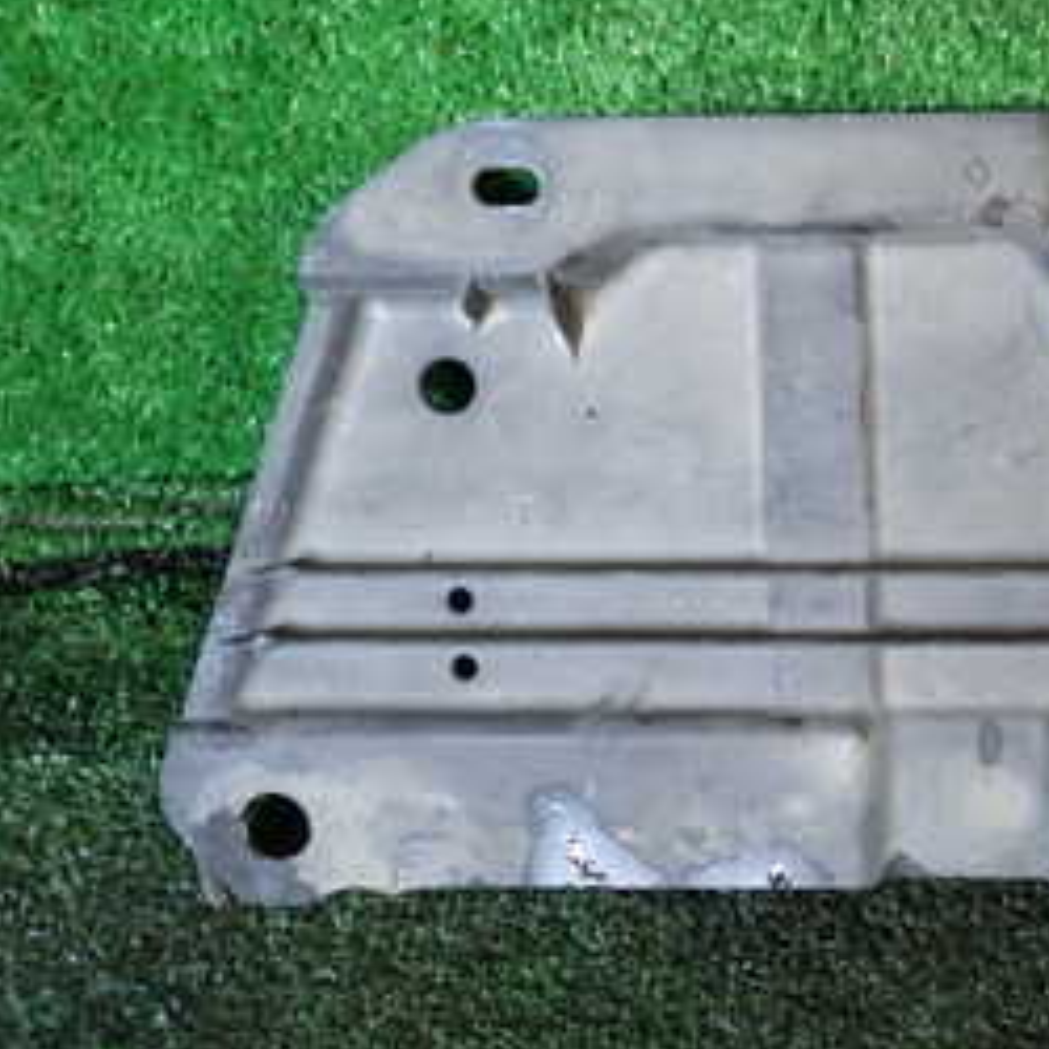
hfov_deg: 28.5
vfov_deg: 31.9
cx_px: 1221
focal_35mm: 53
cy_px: 327
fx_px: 1817
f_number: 2
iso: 200
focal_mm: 4.5
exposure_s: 1/40
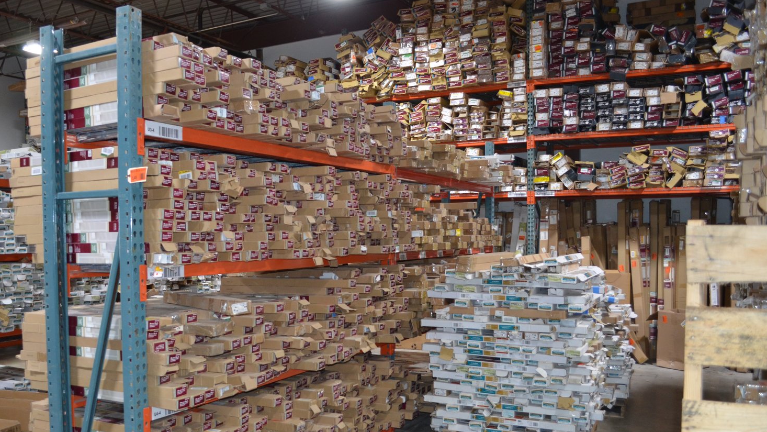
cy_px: 270
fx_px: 671
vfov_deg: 35.5
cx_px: 347
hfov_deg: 59.4
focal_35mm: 33
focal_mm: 18
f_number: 3.5
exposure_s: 1/60
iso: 720
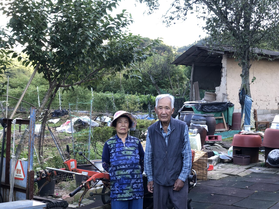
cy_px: 104
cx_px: 140
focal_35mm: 52
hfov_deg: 36.8
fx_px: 419
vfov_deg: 28.0
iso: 32
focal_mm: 6
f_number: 2.4
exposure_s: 1/60
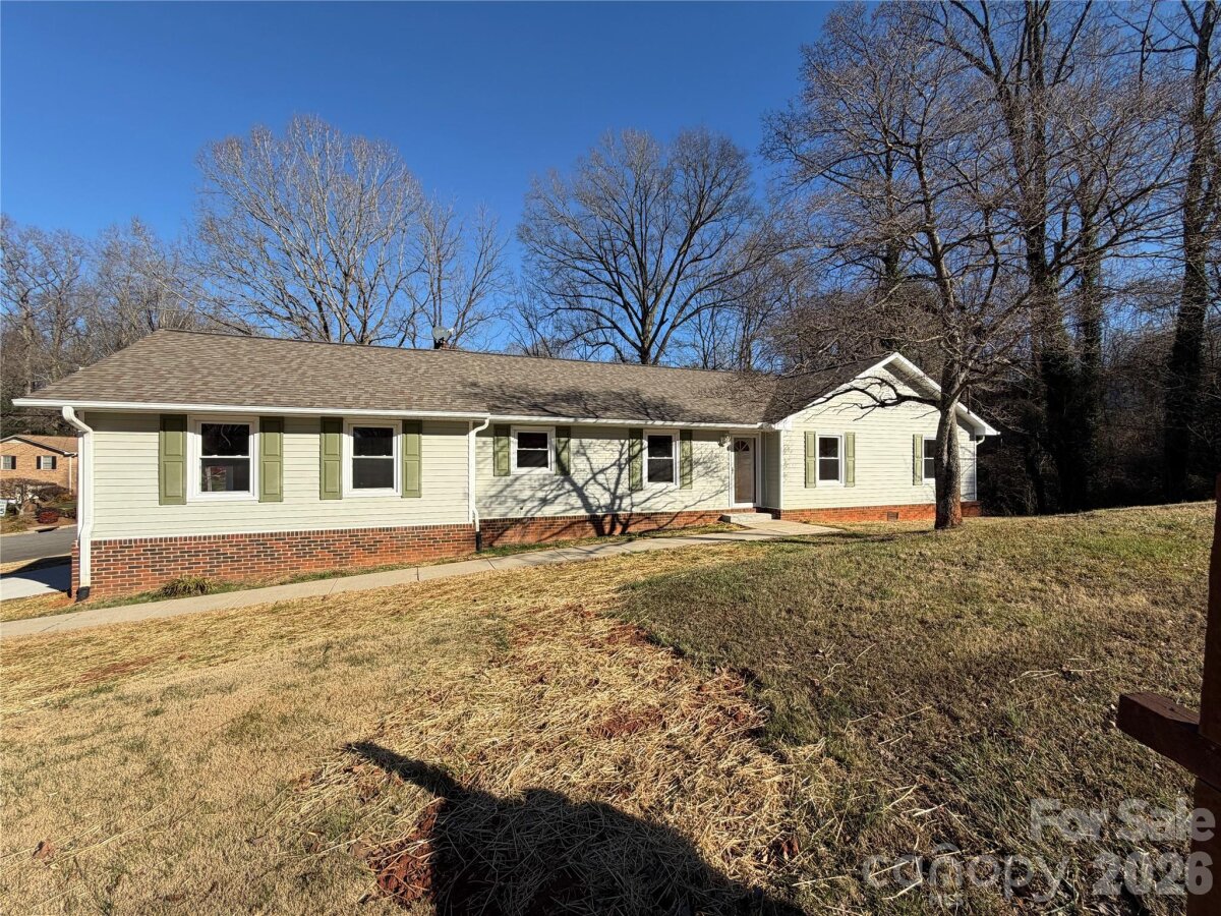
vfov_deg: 85.7
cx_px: 610
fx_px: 494
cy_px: 458
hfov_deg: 102.1
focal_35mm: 14
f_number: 2.2
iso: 20
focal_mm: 2.22
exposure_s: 1/770
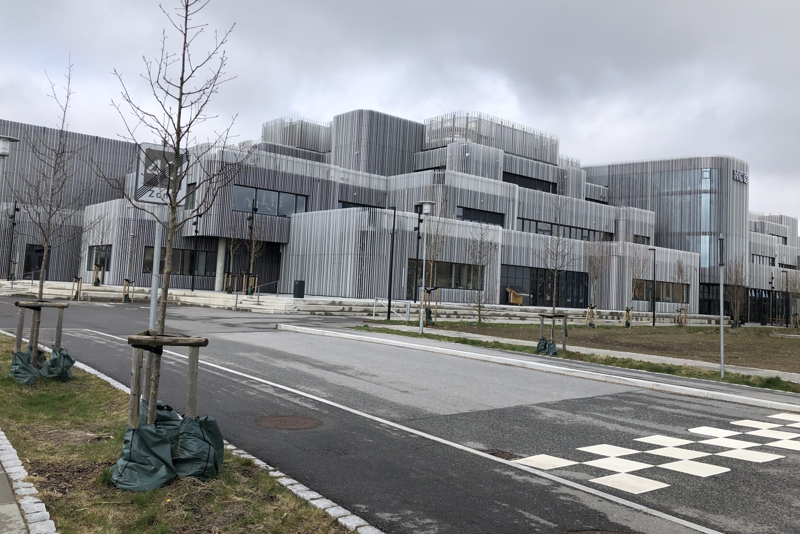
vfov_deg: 43.6
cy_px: 239
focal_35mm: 30
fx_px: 667
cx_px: 393
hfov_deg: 61.9
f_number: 1.8
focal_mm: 3.99
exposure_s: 1/1845
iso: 20
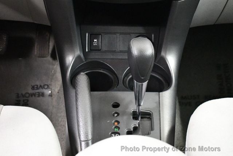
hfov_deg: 19.6
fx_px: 674
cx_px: 116
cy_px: 78
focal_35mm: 104
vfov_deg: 13.2
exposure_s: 1/60
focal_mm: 52
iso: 11400
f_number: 5.6
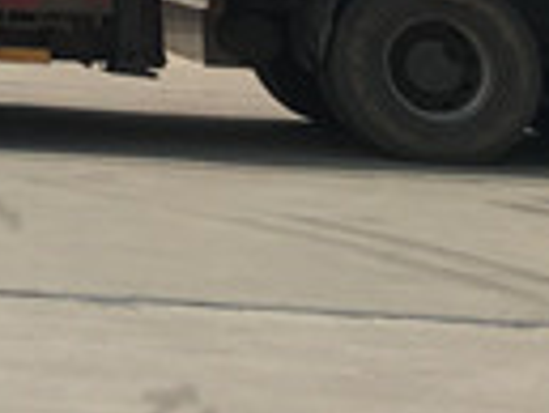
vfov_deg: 8.5
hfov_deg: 10.9
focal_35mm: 155
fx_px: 2461
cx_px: -745
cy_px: -662
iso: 25
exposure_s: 1/2849
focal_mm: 4.15
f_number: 2.2
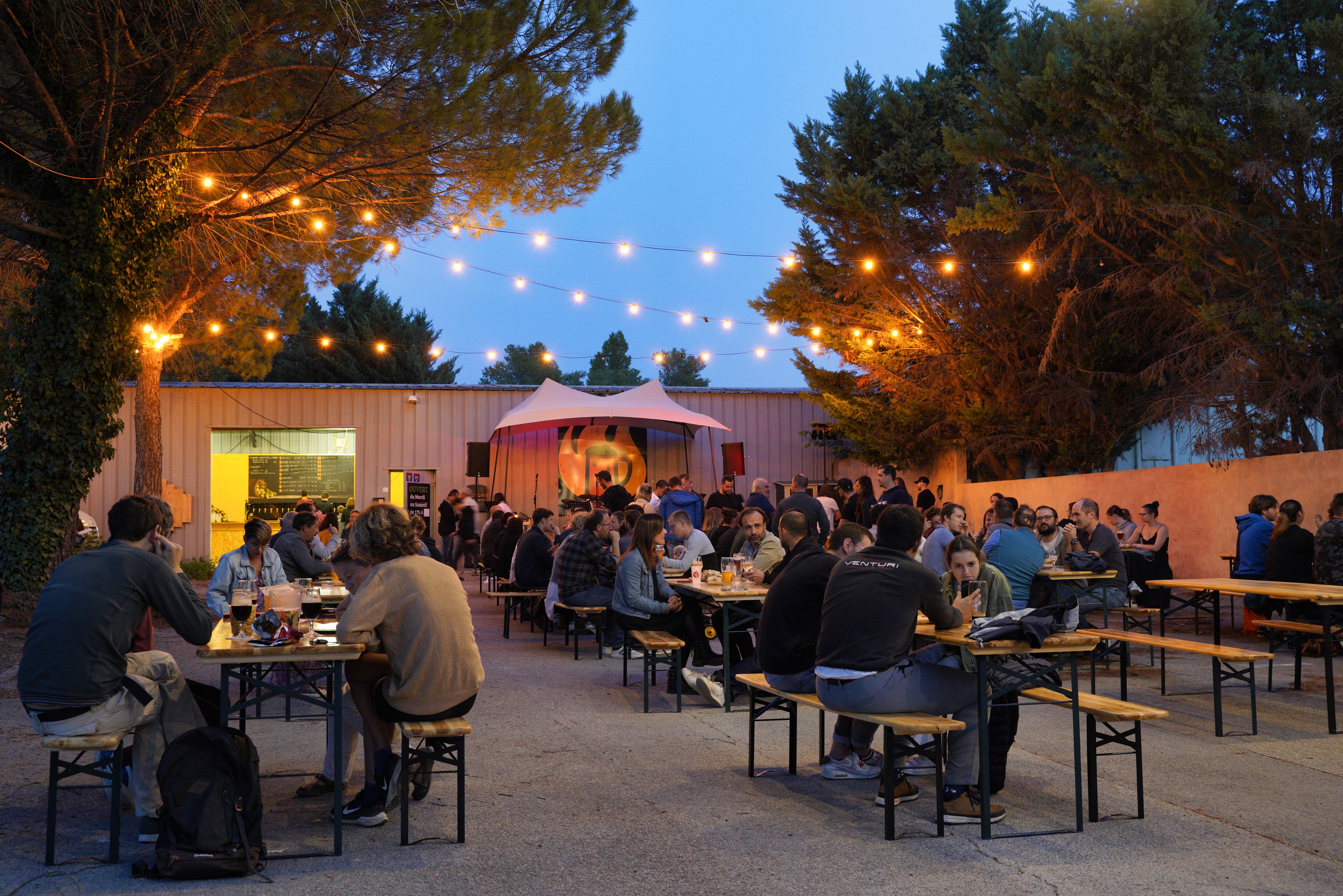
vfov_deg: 35.9
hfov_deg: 51.9
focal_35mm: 37
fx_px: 1380
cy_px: 448
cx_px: 672
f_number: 5.6
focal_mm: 37
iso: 2500
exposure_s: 1/15
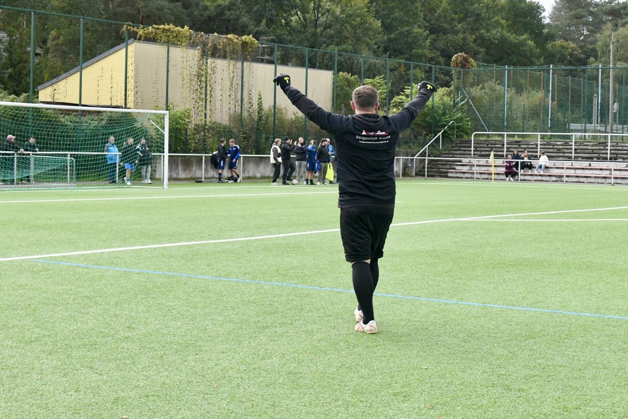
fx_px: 872
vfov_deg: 27.0
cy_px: 210
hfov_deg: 39.6
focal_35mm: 50
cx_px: 314
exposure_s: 1/1600
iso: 6400
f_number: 10
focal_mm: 50
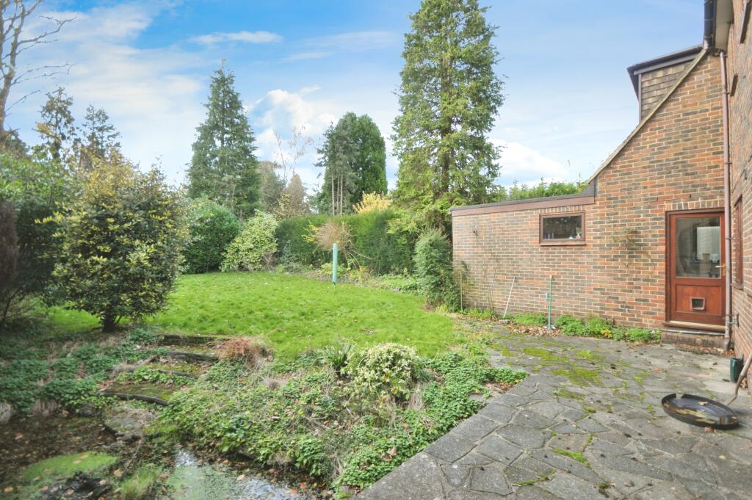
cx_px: 376
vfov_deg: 77.2
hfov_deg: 100.4
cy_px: 250
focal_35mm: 15
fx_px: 313
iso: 200
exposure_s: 1/160
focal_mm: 10
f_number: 6.3
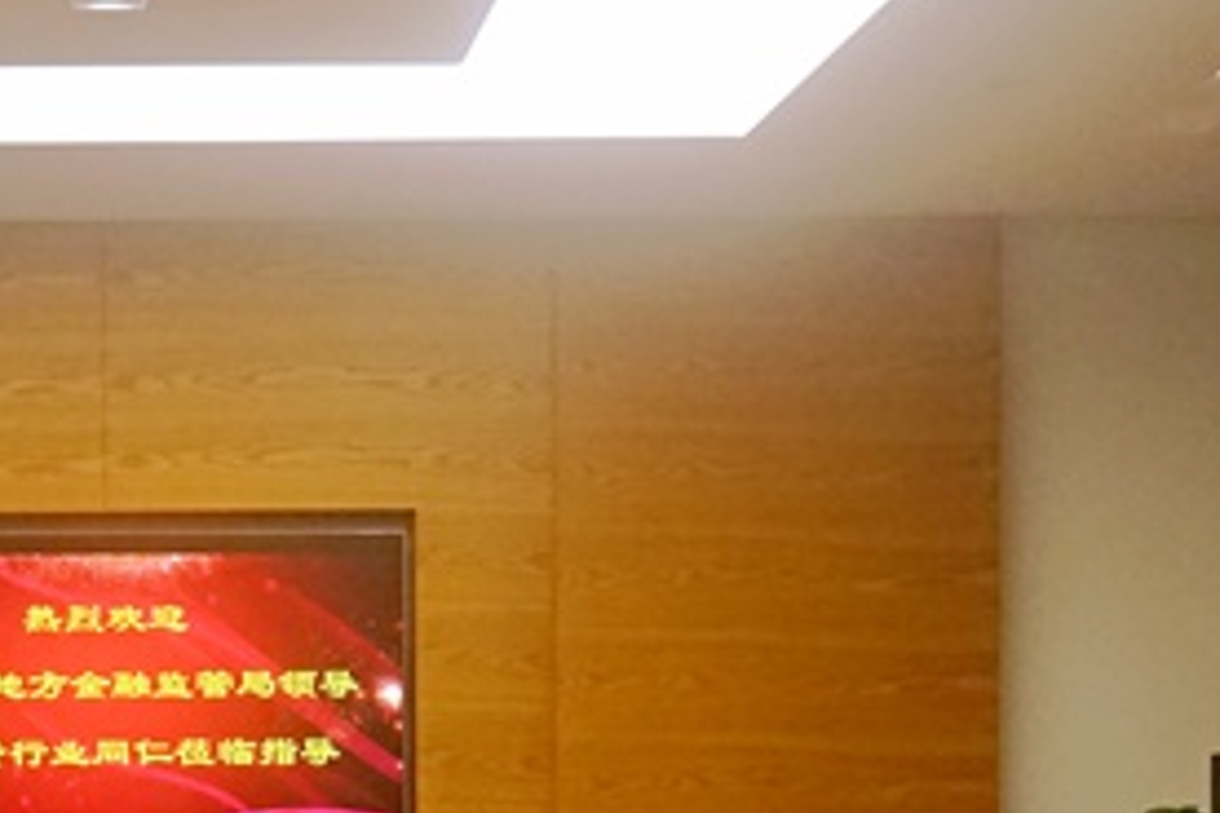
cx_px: 93
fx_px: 2948
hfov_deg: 22.7
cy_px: 873
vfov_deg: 15.3
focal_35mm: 87
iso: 3200
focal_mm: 30
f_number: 7.1
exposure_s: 1/200
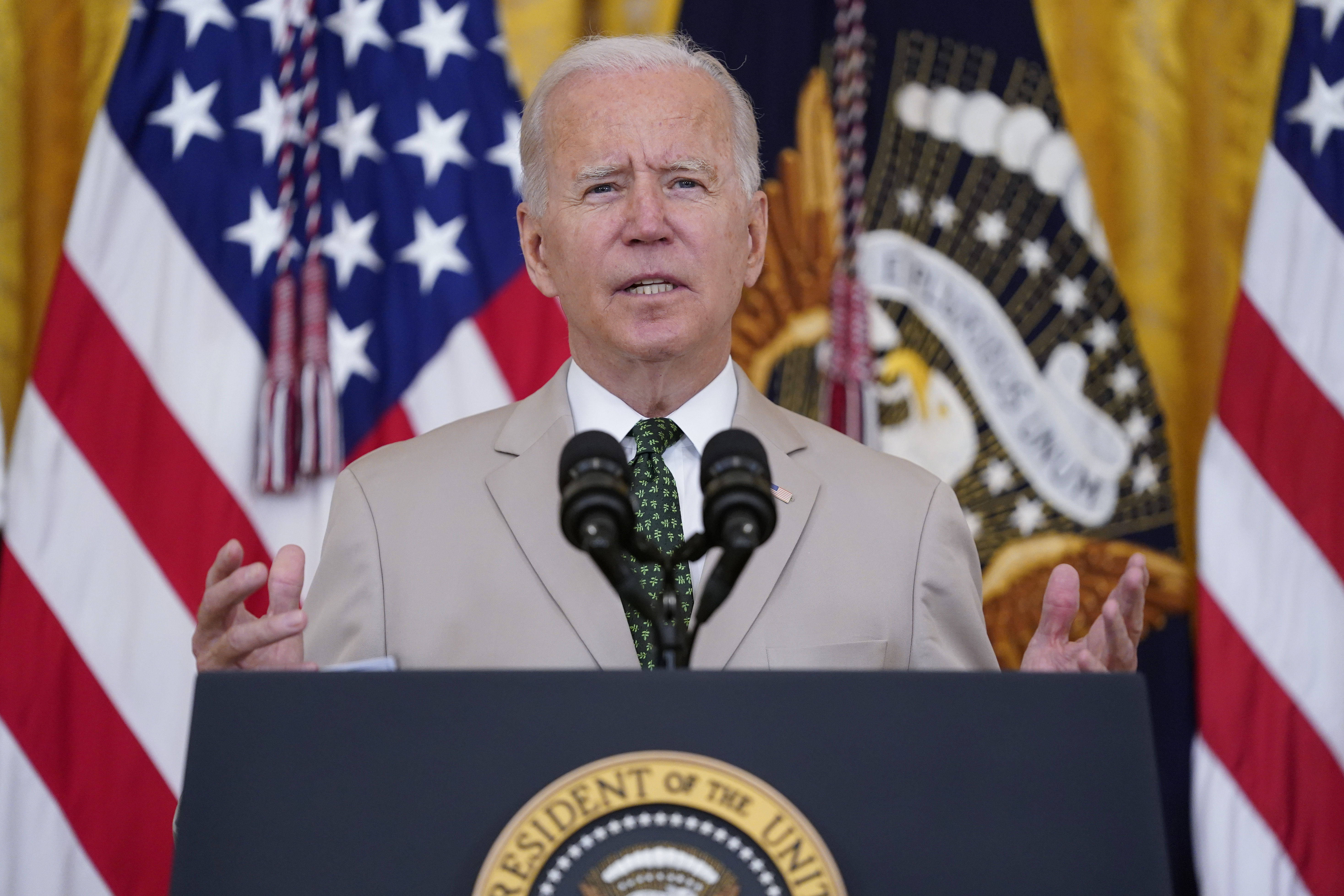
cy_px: 448
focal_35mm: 200
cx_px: 672
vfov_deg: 6.9
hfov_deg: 10.3
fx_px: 7466
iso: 3200
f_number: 2.8
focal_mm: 200
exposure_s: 1/250
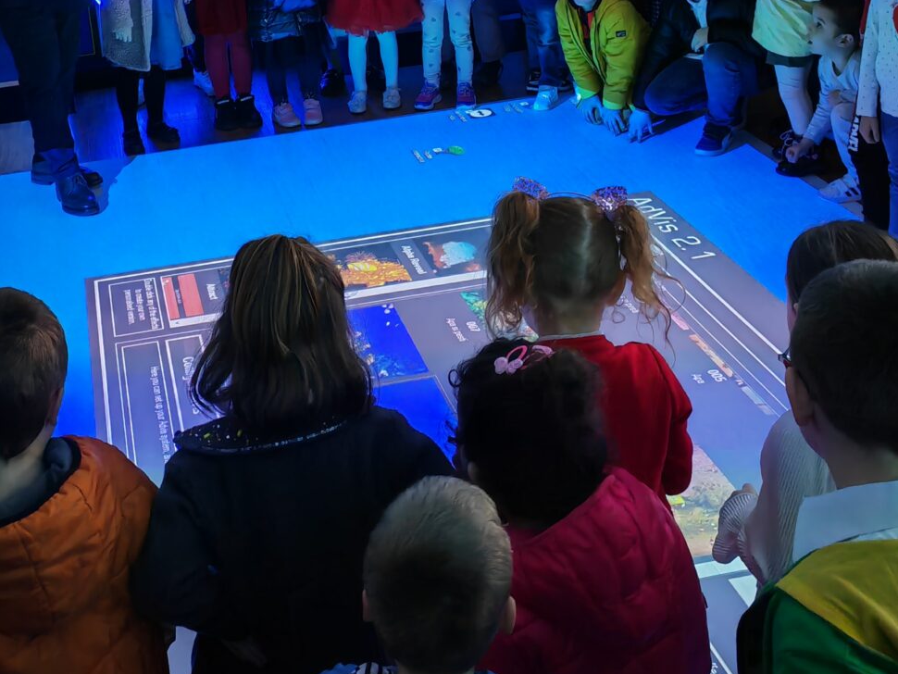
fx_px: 1479
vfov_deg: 24.8
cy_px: 43
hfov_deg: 33.5
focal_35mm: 57
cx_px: 295
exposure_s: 1/100
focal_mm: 5.53
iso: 640
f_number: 1.8
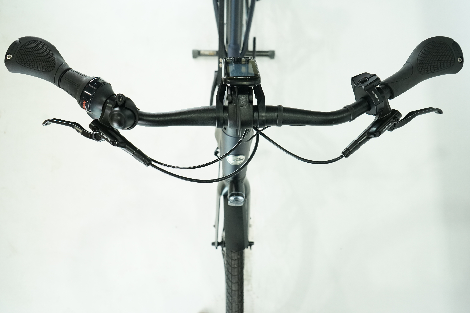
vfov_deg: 46.4
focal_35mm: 28
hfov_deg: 65.5
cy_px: 156
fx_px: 366
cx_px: 235
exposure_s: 1/200
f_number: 5.6
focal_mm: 28
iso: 2500
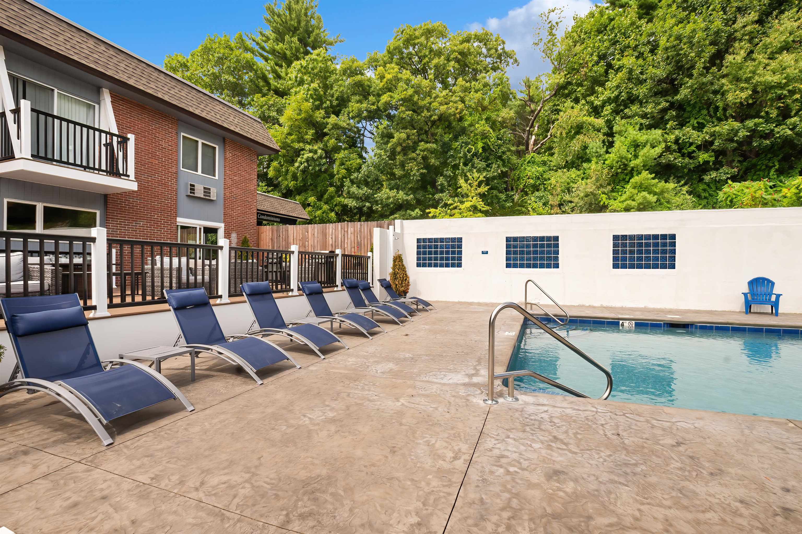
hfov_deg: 100.4
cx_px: 401
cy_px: 267
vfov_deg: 77.3
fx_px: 334
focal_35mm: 15
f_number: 9
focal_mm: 10
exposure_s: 1/80
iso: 100
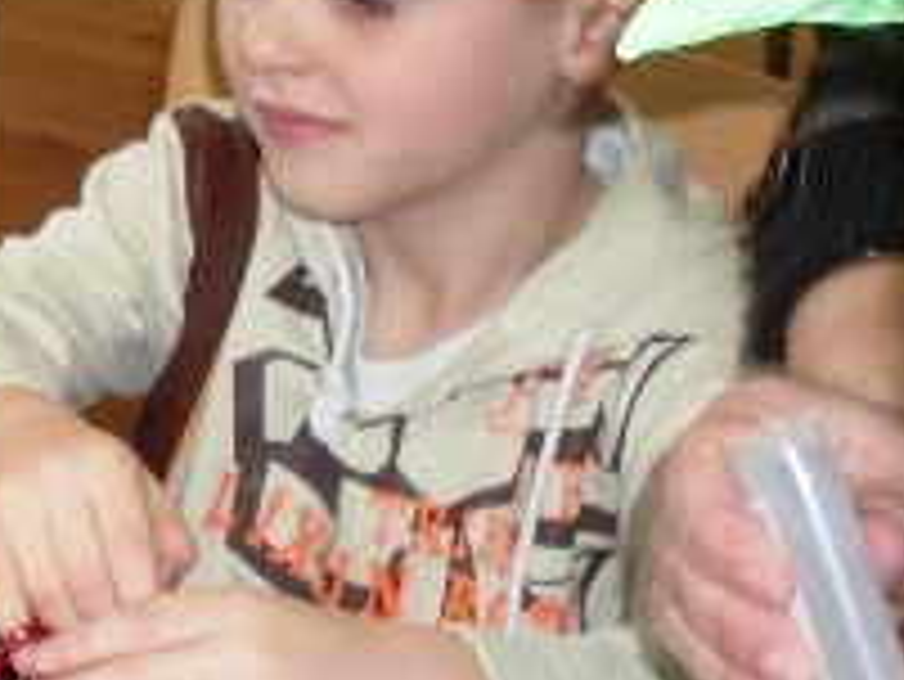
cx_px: -427
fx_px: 3946
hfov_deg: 12.5
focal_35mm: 151
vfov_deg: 9.8
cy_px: -14
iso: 100
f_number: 2.8
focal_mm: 6.3
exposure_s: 1/45
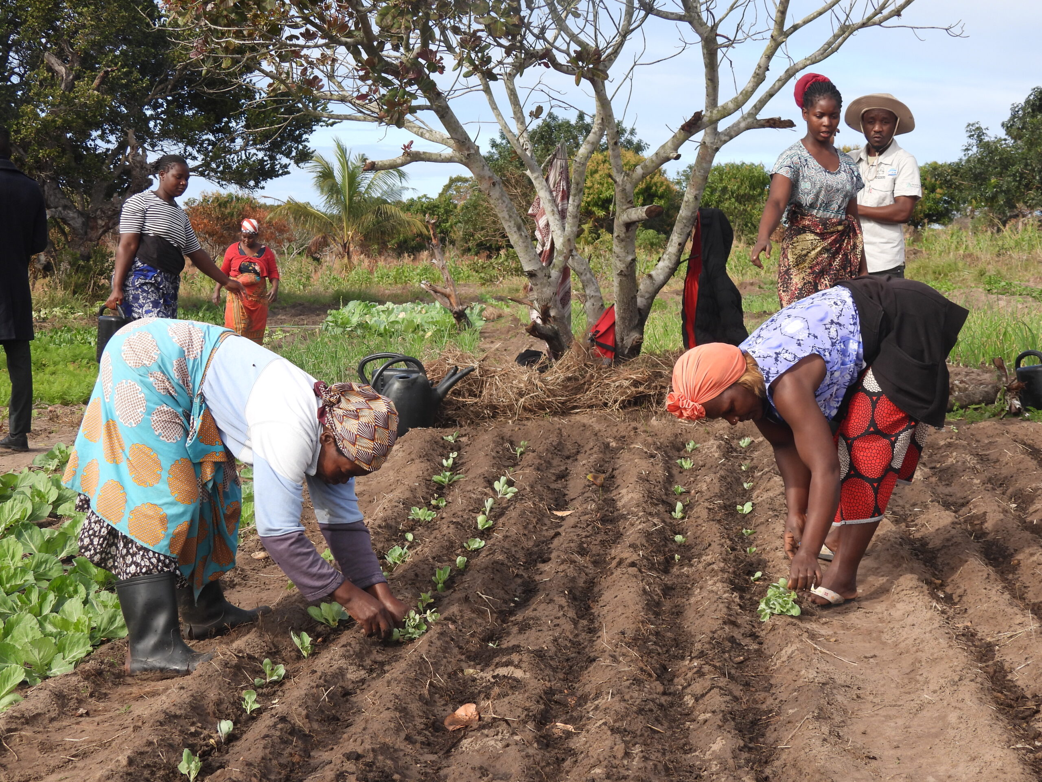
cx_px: 521
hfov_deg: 32.2
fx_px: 1806
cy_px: 391
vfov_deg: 24.4
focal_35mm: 60
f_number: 3.5
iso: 100
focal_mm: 10.7
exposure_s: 1/800
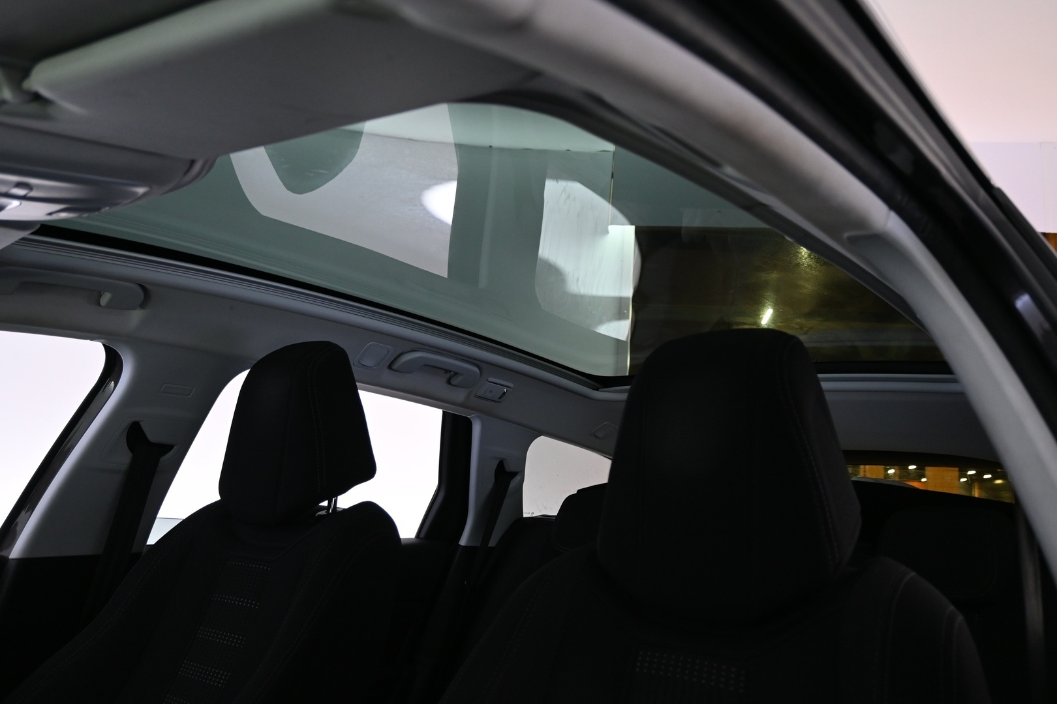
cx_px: 528
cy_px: 352
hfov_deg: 61.9
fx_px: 881
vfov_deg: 43.6
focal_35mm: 30
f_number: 3.8
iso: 1000
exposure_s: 1/30
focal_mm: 20
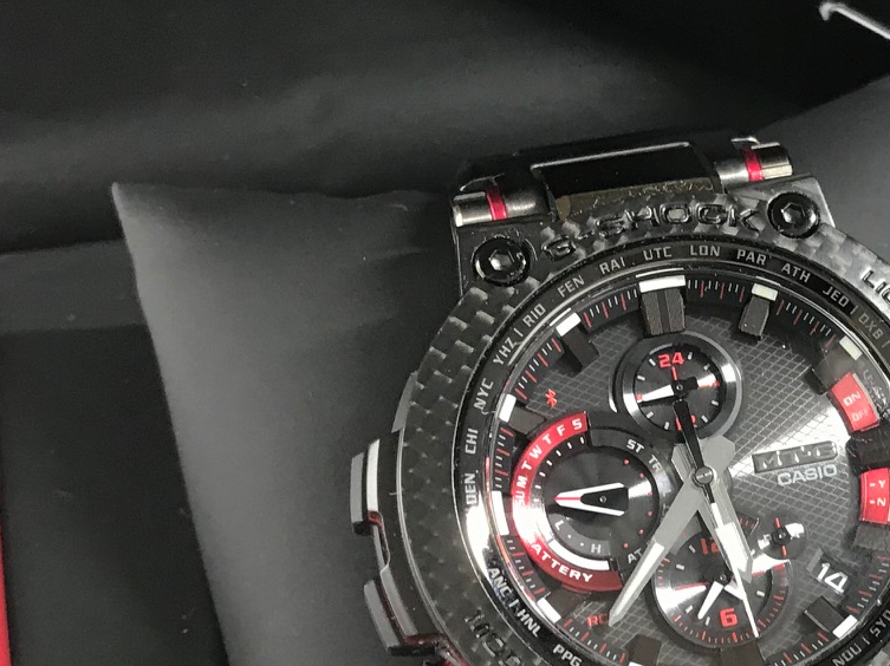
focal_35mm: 75
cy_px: 405
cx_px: 847
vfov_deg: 19.6
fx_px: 1927
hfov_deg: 25.0
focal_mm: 3.99
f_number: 1.8
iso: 40
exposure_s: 1/20
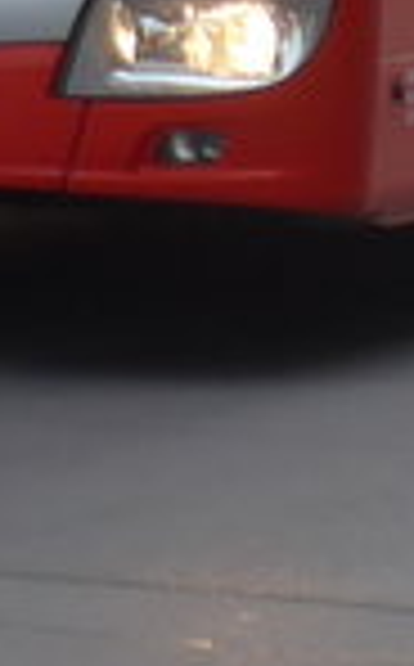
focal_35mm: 534
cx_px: -364
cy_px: -1188
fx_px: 9678
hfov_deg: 2.4
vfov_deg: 3.8
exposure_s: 1/125
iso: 80
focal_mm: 12.7
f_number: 3.7
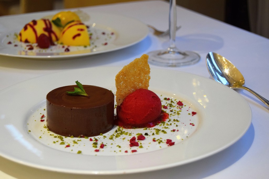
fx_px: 583
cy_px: 90
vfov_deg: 17.5
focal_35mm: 78
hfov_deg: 26.0
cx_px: 134
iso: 1250
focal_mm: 52
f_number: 5.6
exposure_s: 1/60
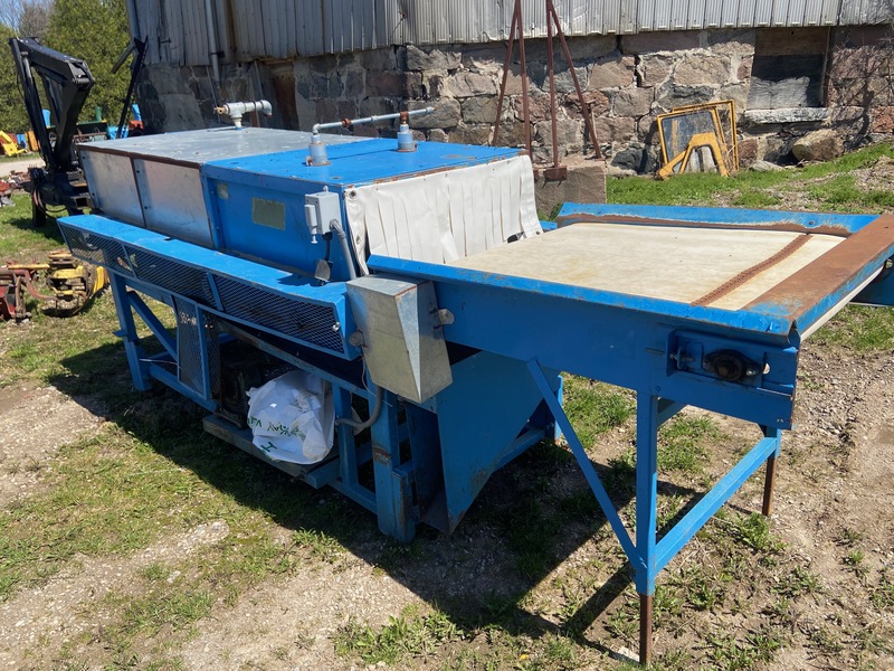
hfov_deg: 67.3
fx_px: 671
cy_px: 336
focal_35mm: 26
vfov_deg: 53.1
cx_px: 447
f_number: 1.8
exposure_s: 1/2268
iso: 32
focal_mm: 4.25
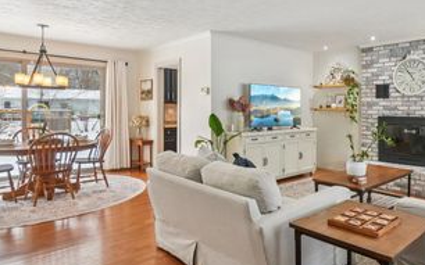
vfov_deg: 49.1
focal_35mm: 25
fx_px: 289
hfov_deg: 70.0
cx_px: 290
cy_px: 116
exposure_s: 1/30
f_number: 8
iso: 1250
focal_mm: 10
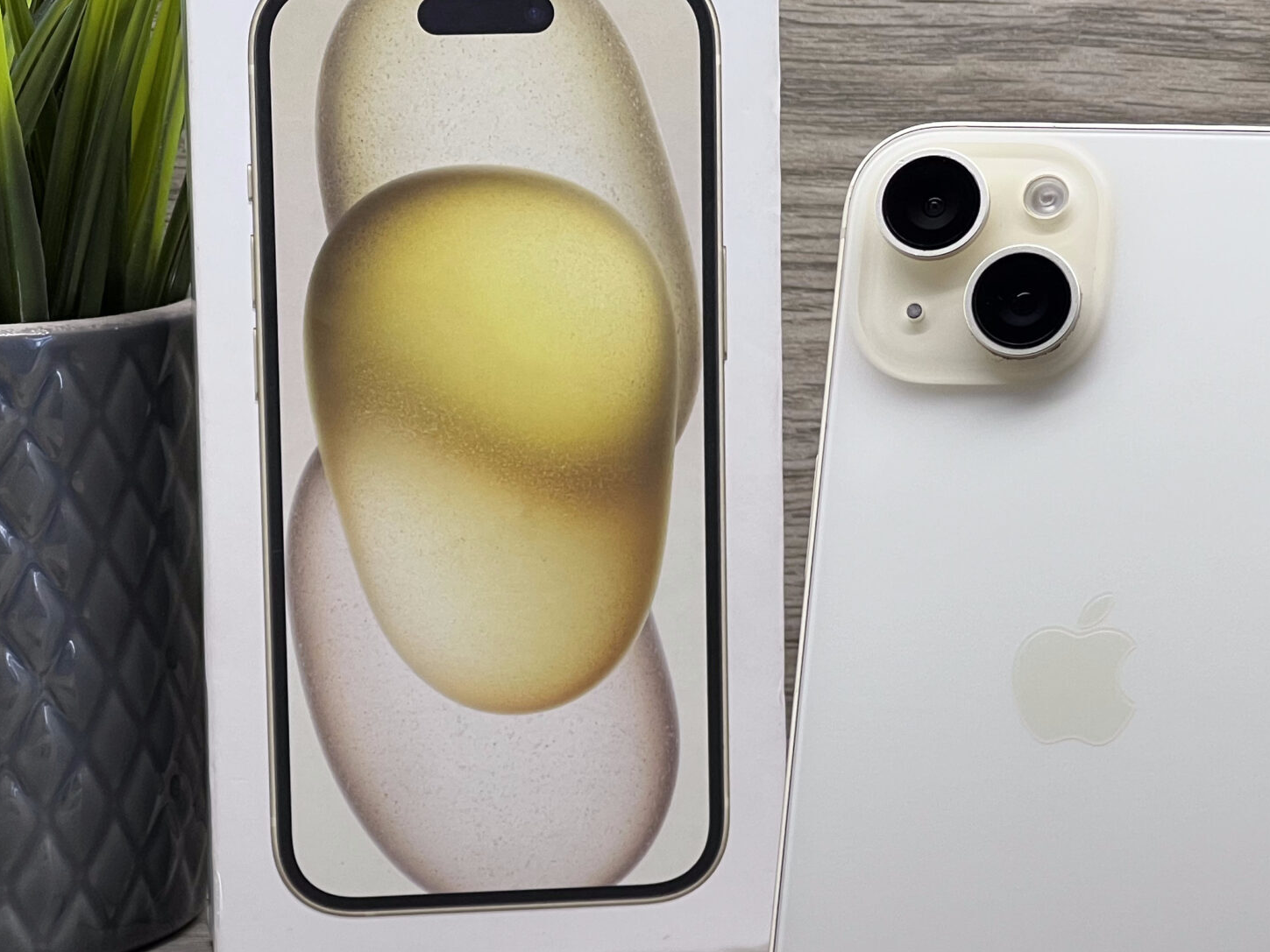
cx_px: 936
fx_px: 4990
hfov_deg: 14.5
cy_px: 589
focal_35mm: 136
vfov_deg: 10.9
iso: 64
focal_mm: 9
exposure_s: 1/100
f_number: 2.8
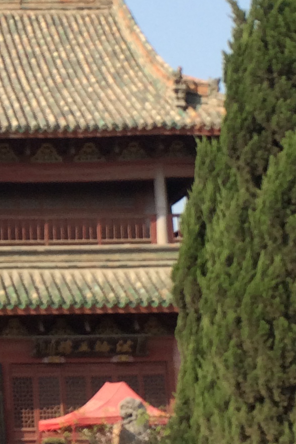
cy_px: 192
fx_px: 1419
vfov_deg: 17.8
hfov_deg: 11.3
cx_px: -172
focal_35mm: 115
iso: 32
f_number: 2.2
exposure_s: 1/1466
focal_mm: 4.12
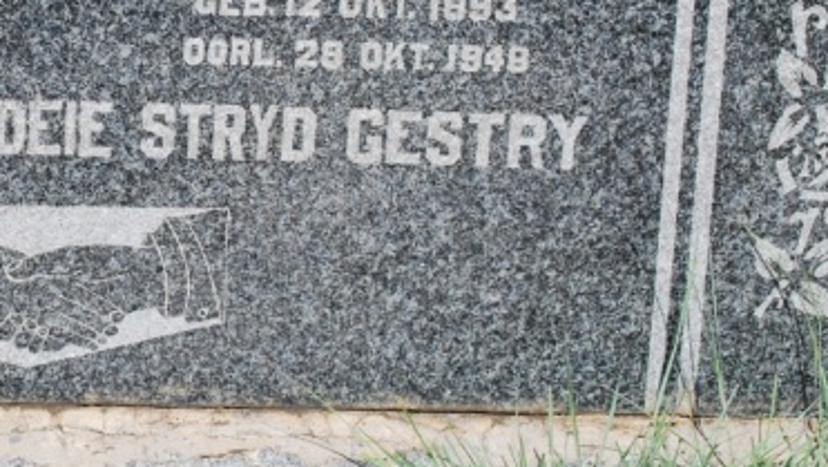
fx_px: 3053
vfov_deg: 8.7
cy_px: 23
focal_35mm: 139
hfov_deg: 15.2
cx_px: -16
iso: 100
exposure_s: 1/250
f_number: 8
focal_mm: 32
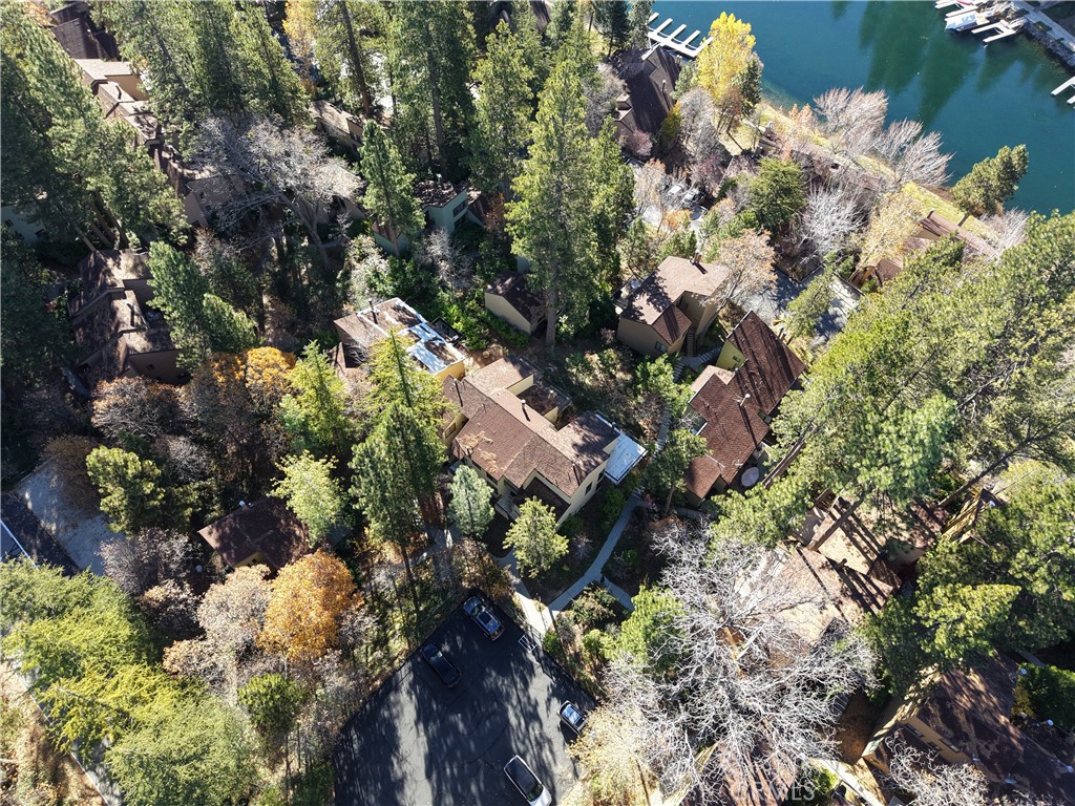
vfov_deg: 56.8
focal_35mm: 24
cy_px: 403
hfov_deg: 71.6
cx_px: 538
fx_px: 745
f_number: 1.8
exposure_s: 1/725
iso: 170
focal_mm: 8.67
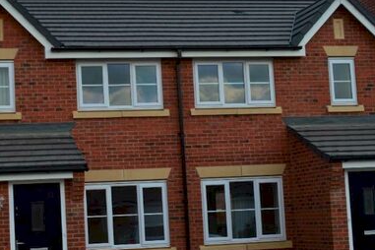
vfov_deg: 17.1
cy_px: 131
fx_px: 832
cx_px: 91
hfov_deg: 25.1
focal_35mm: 80
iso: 400
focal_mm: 29
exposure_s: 1/320
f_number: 10
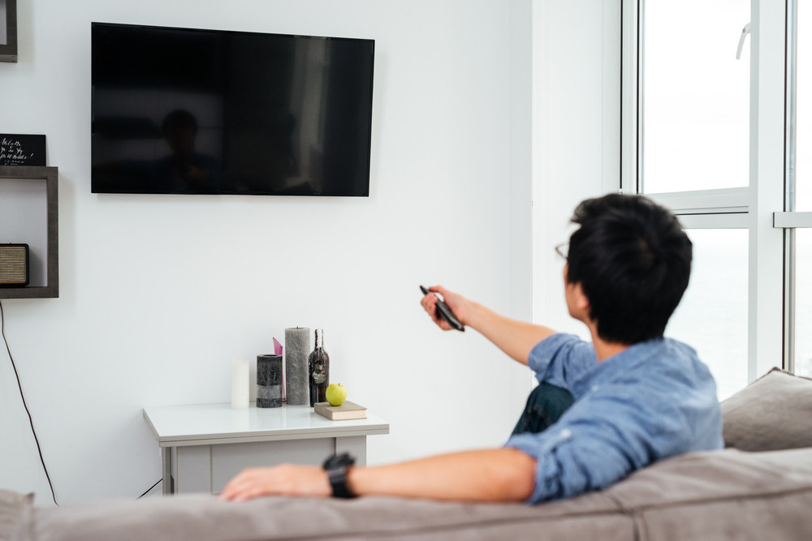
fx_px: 1128
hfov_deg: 39.6
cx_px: 406
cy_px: 270
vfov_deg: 27.0
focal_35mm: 50
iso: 640
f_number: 3.2
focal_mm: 50
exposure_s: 1/125
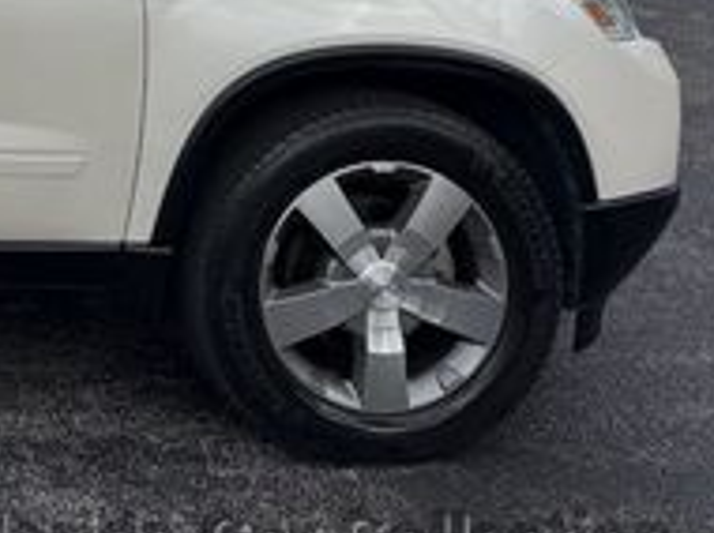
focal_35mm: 81
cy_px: -282
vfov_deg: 16.5
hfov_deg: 20.2
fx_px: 1669
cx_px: -406
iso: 100
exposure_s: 1/3425
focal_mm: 6.76
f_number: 1.78
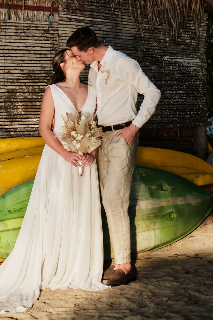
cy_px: 37
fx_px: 852
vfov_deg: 20.8
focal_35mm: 96
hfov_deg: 14.2
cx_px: 44
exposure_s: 1/250
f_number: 2.8
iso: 80
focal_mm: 35
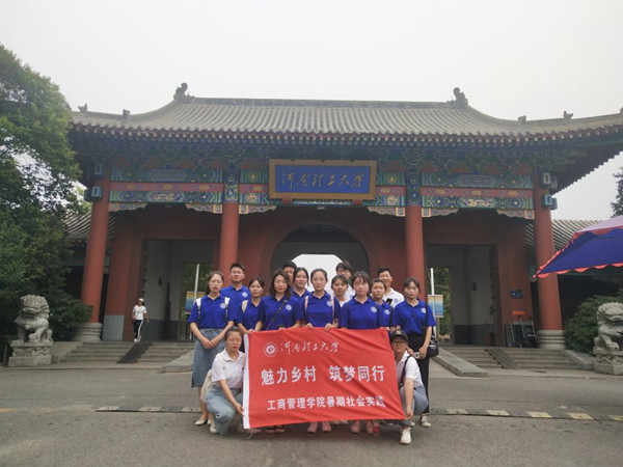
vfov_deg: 46.8
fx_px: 540
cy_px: 234
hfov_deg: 60.0
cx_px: 312
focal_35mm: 30
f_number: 1.8
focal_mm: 3.95
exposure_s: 1/2054
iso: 139
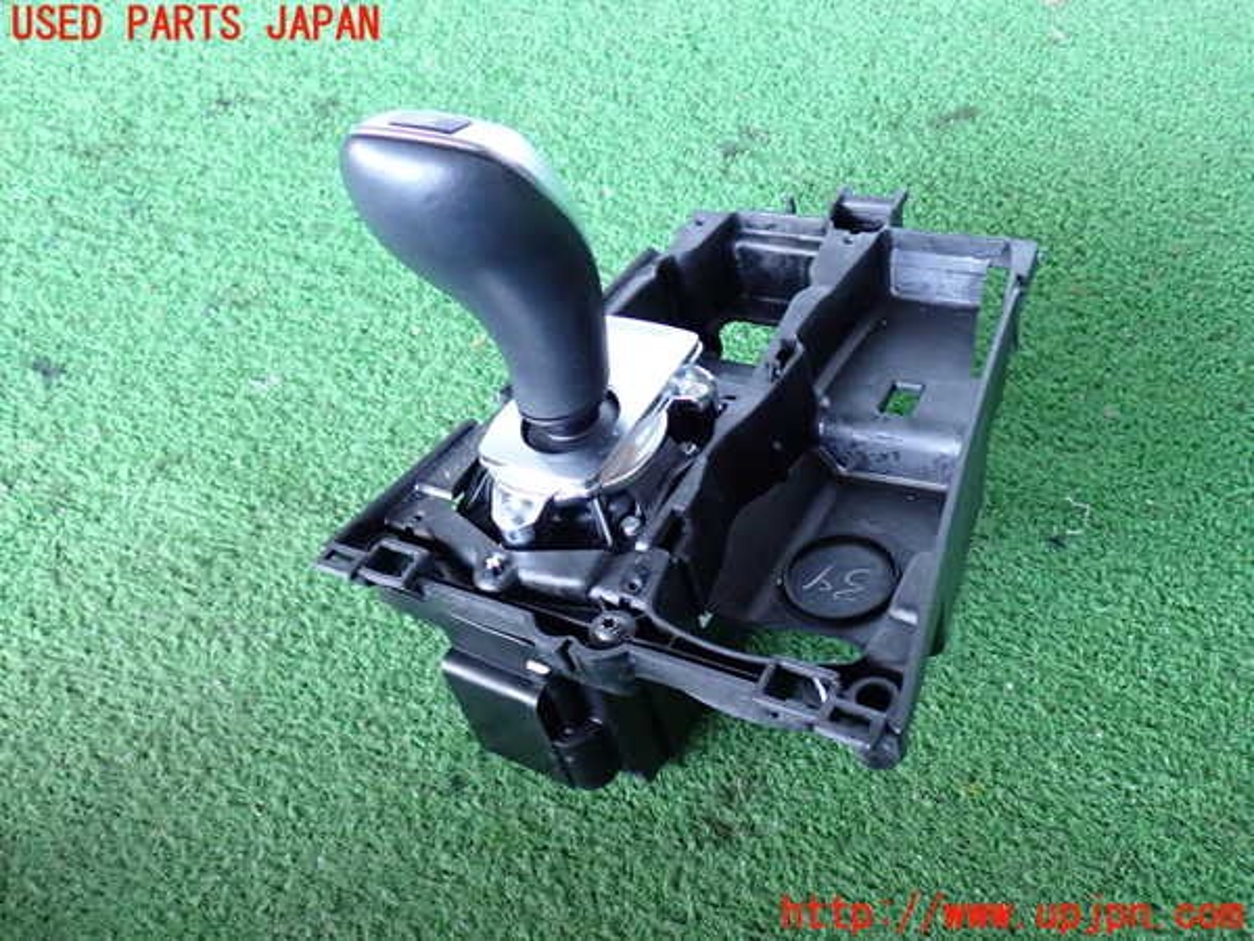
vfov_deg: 44.2
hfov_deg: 56.8
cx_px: 627
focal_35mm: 32
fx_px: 1159
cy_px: 470
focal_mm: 5.79
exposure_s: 1/30
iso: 400
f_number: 2.4
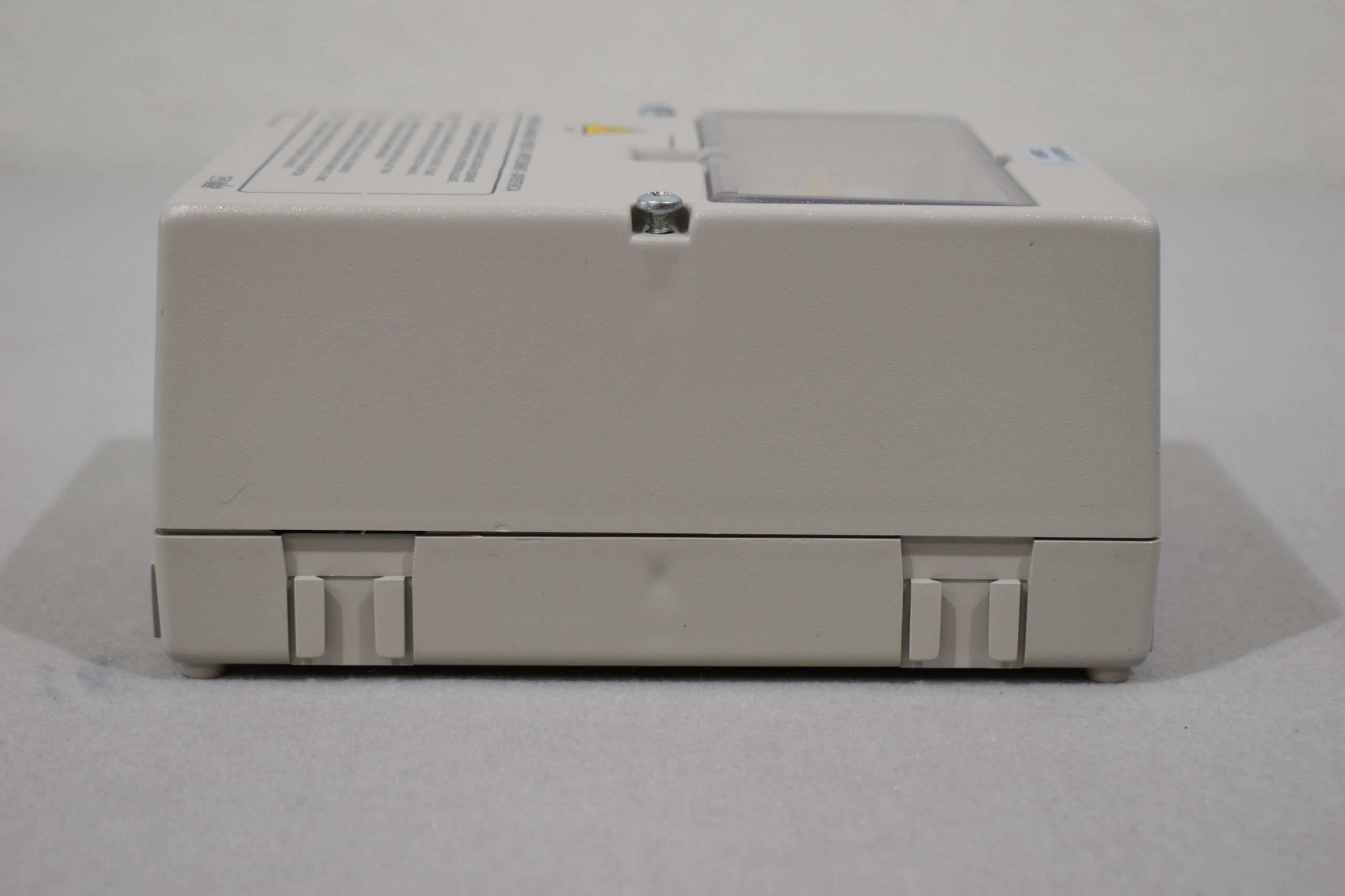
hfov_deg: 29.2
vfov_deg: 19.7
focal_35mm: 69
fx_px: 2578
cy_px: 448
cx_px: 672
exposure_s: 1/125
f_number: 5.6
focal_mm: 46
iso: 400
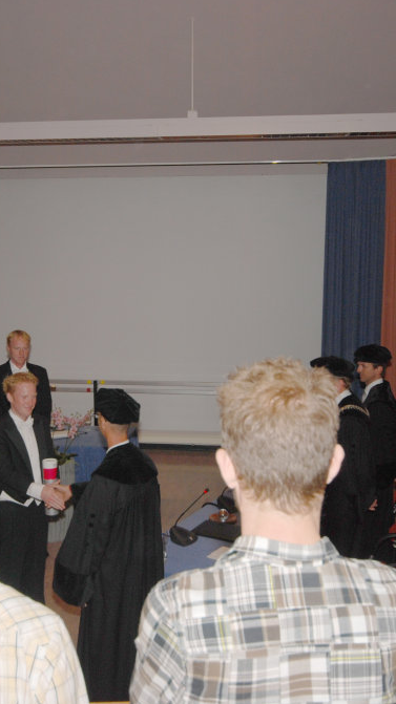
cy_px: 355
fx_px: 897
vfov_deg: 42.9
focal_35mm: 48
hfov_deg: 24.8
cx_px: 127
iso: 125
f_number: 5.6
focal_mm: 20
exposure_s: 1/60
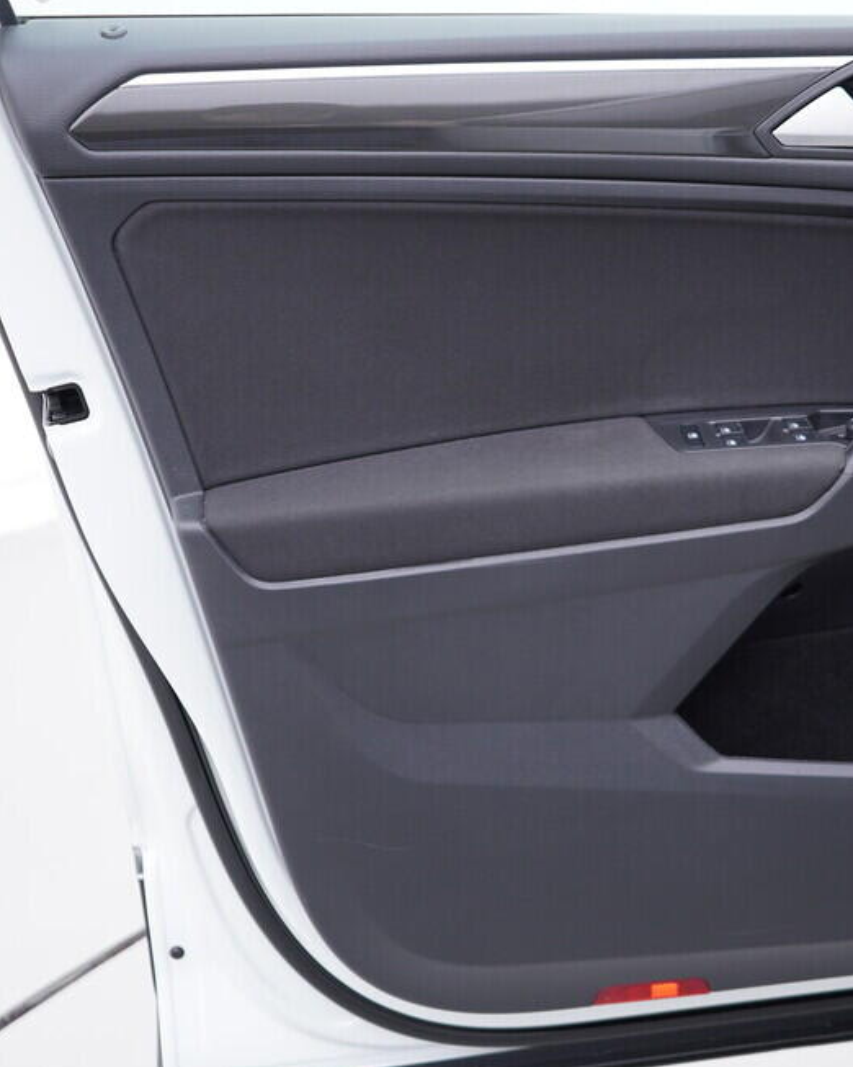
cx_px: 650
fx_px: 1673
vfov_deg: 35.4
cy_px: 538
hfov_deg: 28.1
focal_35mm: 53
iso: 125
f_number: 2.8
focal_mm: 24
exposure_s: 1/40
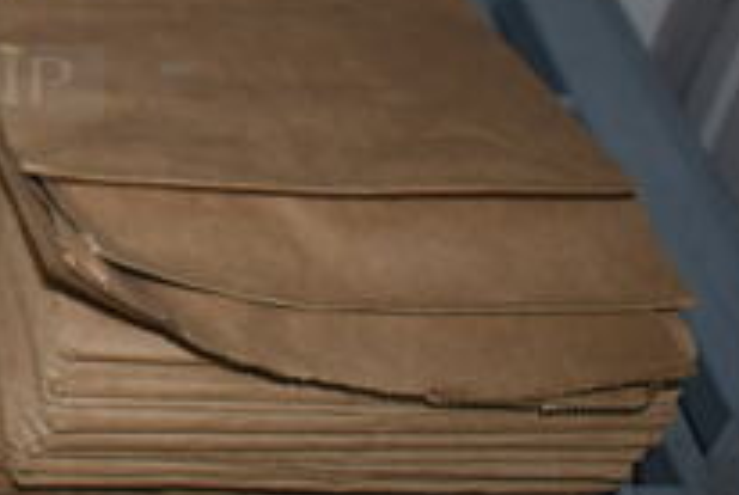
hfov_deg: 20.3
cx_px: -294
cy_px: -68
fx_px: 1830
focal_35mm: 89
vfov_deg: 15.0
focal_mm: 20
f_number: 3.5
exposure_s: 1/60
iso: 360
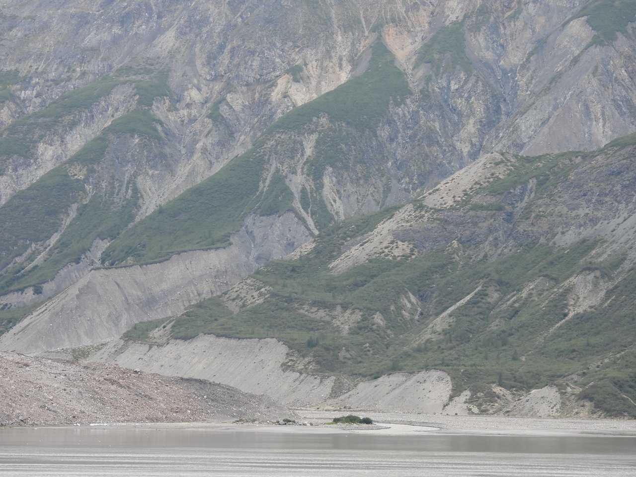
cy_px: 238
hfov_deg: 14.6
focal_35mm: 135
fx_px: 2480
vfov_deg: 11.0
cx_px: 318
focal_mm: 24.1
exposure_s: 1/250
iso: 100
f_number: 4
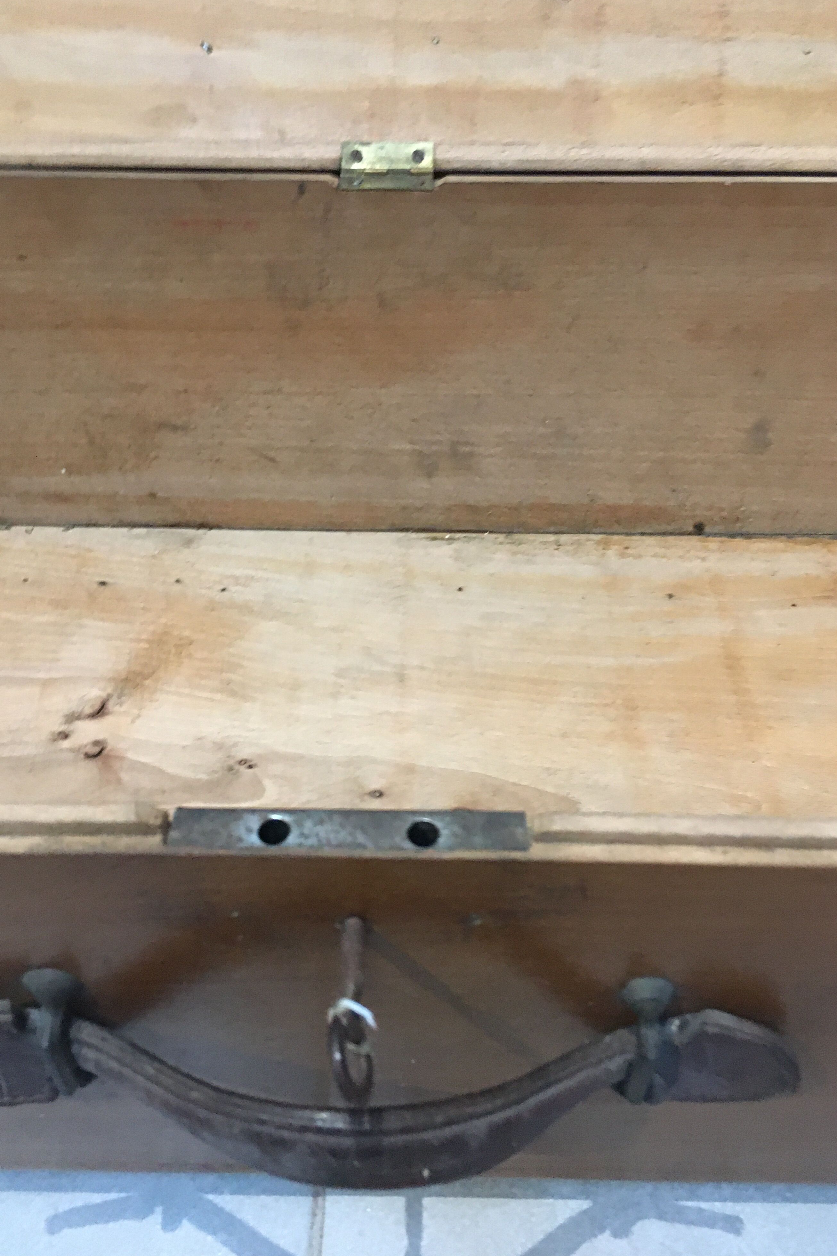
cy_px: 628
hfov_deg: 42.3
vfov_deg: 60.3
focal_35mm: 31
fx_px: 1081
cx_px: 397
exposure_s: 1/17
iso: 250
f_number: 2.2
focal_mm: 4.15
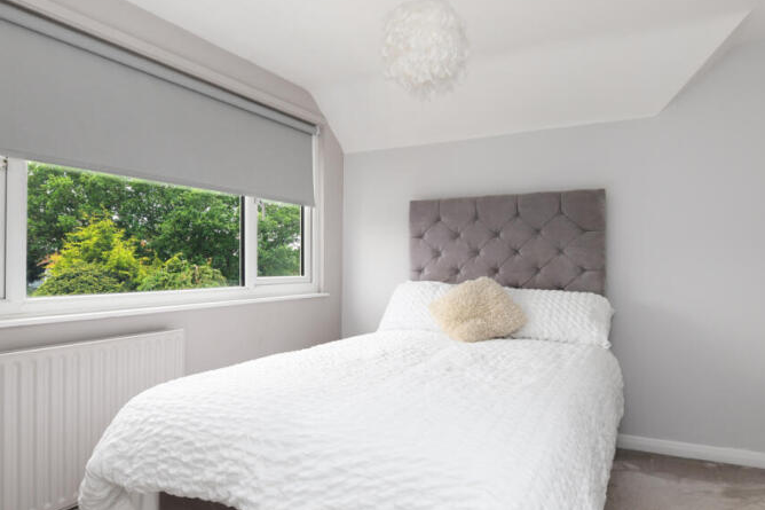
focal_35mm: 23
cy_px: 264
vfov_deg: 55.1
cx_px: 403
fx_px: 489
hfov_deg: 76.0
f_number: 8
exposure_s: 1/250
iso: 640
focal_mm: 15
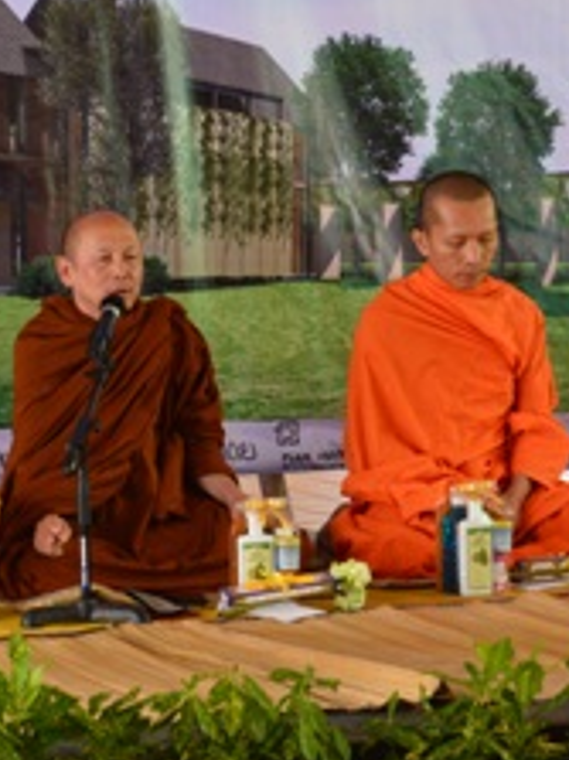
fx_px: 3289
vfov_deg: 13.2
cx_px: 199
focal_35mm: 150
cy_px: 392
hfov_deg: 9.9
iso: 400
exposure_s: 1/40
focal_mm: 55
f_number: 7.1
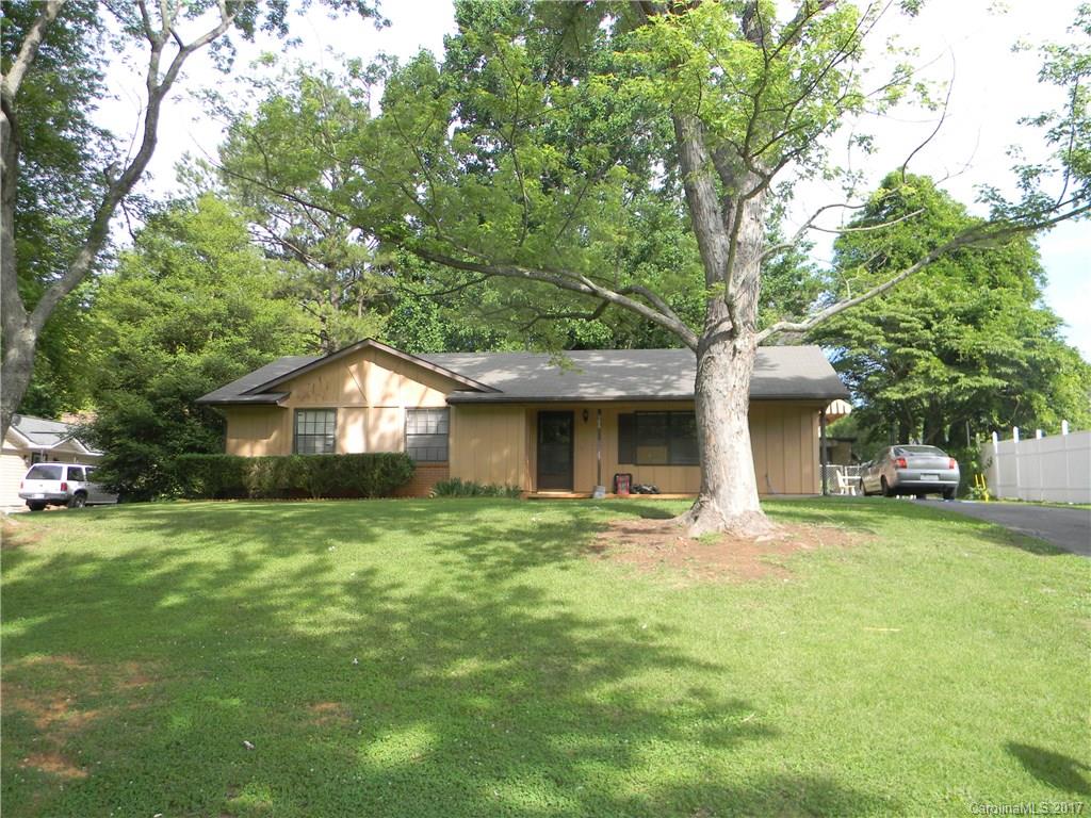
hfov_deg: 63.4
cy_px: 409
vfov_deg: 49.7
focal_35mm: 28
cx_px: 546
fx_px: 882
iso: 112
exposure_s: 1/310
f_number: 3.5
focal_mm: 5
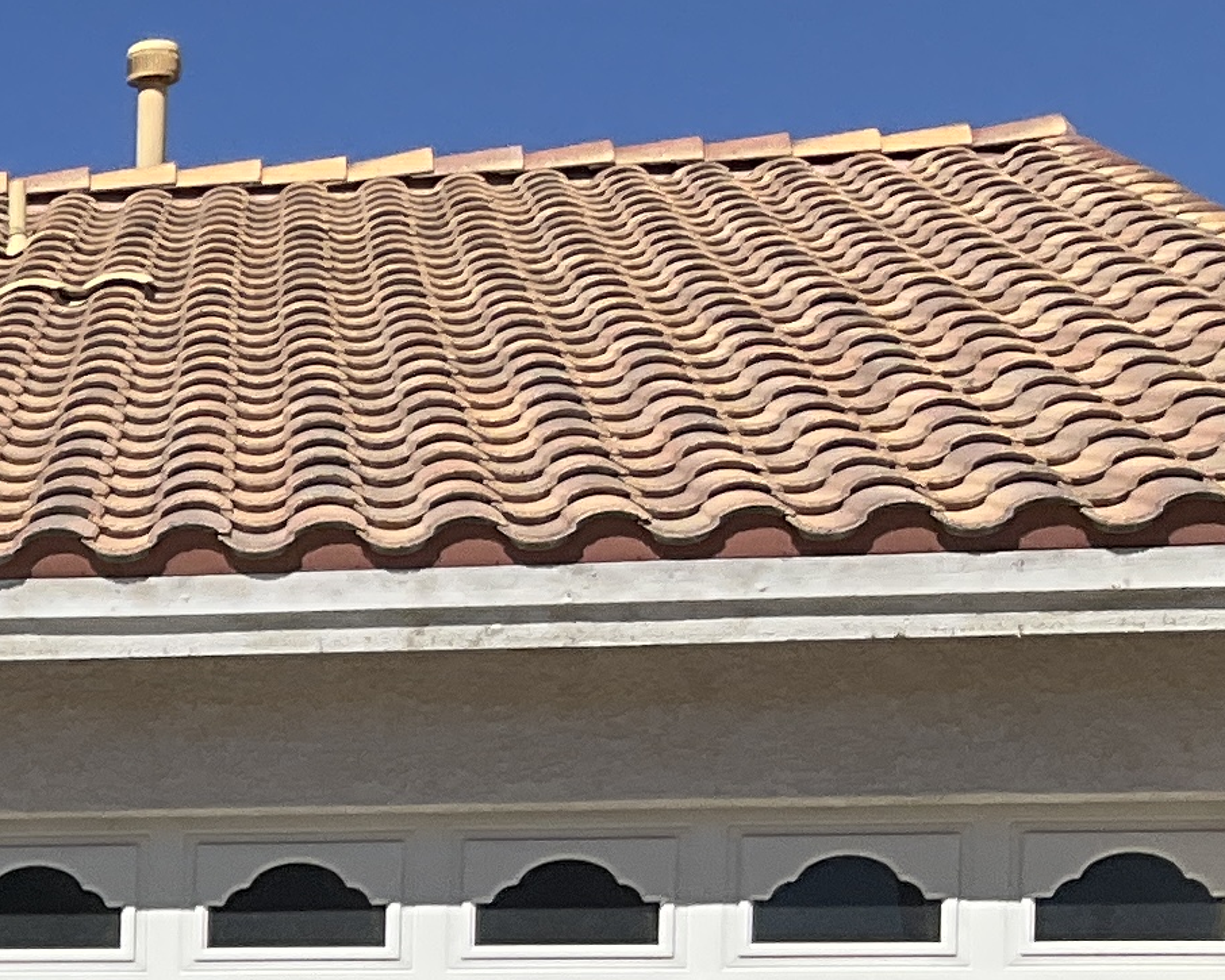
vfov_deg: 11.8
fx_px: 4569
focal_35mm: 126
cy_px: 1360
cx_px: -933
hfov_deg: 13.7
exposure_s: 1/4405
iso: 25
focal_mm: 3
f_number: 1.8
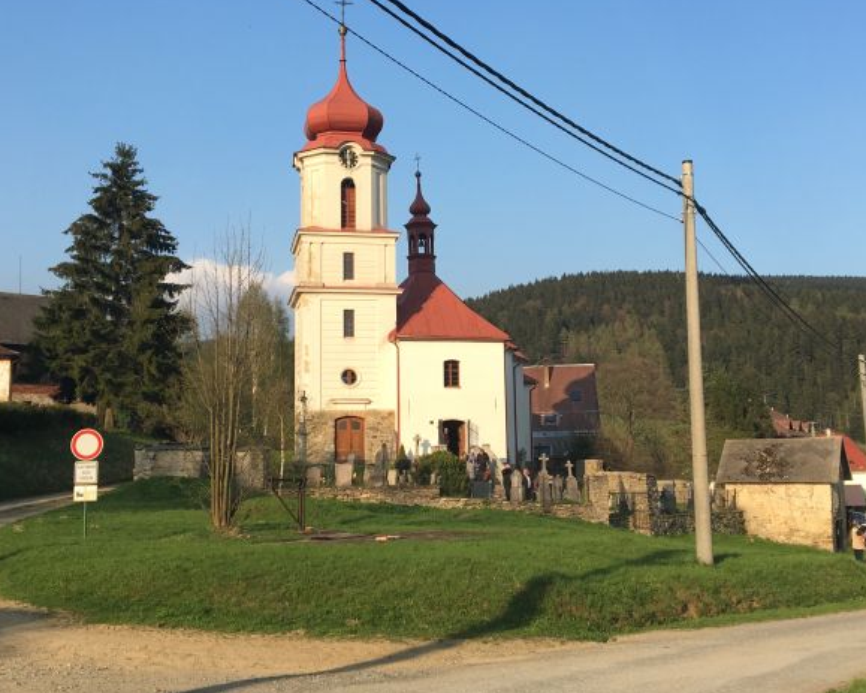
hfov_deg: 42.0
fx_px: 1128
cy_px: 321
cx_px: 470
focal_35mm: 44
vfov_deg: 34.1
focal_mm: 4.15
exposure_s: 1/999
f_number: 2.2
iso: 25
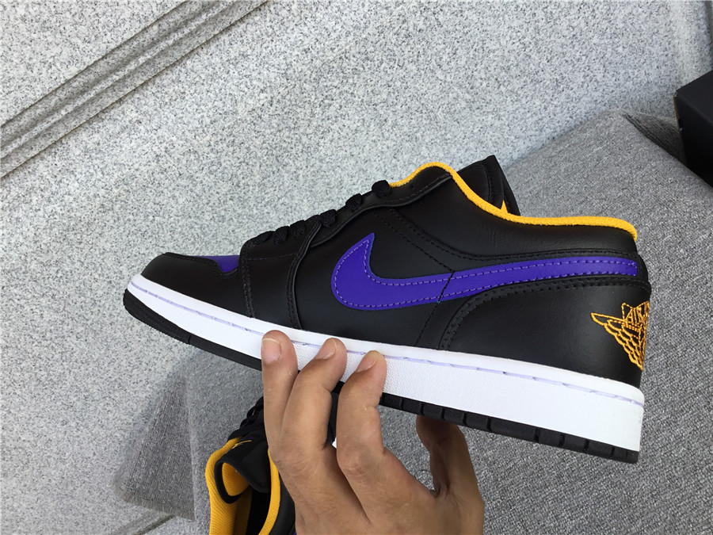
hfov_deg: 58.4
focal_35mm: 31
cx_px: 356
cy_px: 268
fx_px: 639
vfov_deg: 45.4
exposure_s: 1/221
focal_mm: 3.3
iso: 25
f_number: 2.4
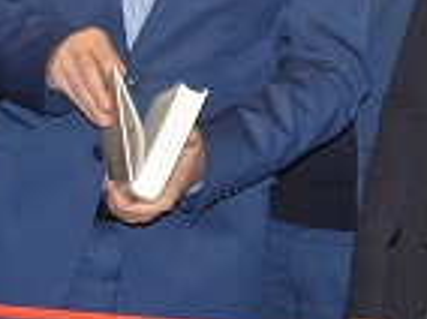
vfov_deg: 8.1
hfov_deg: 10.7
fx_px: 2241
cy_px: 47
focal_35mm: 182
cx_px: -75
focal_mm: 28
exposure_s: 1/60
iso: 800
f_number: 4
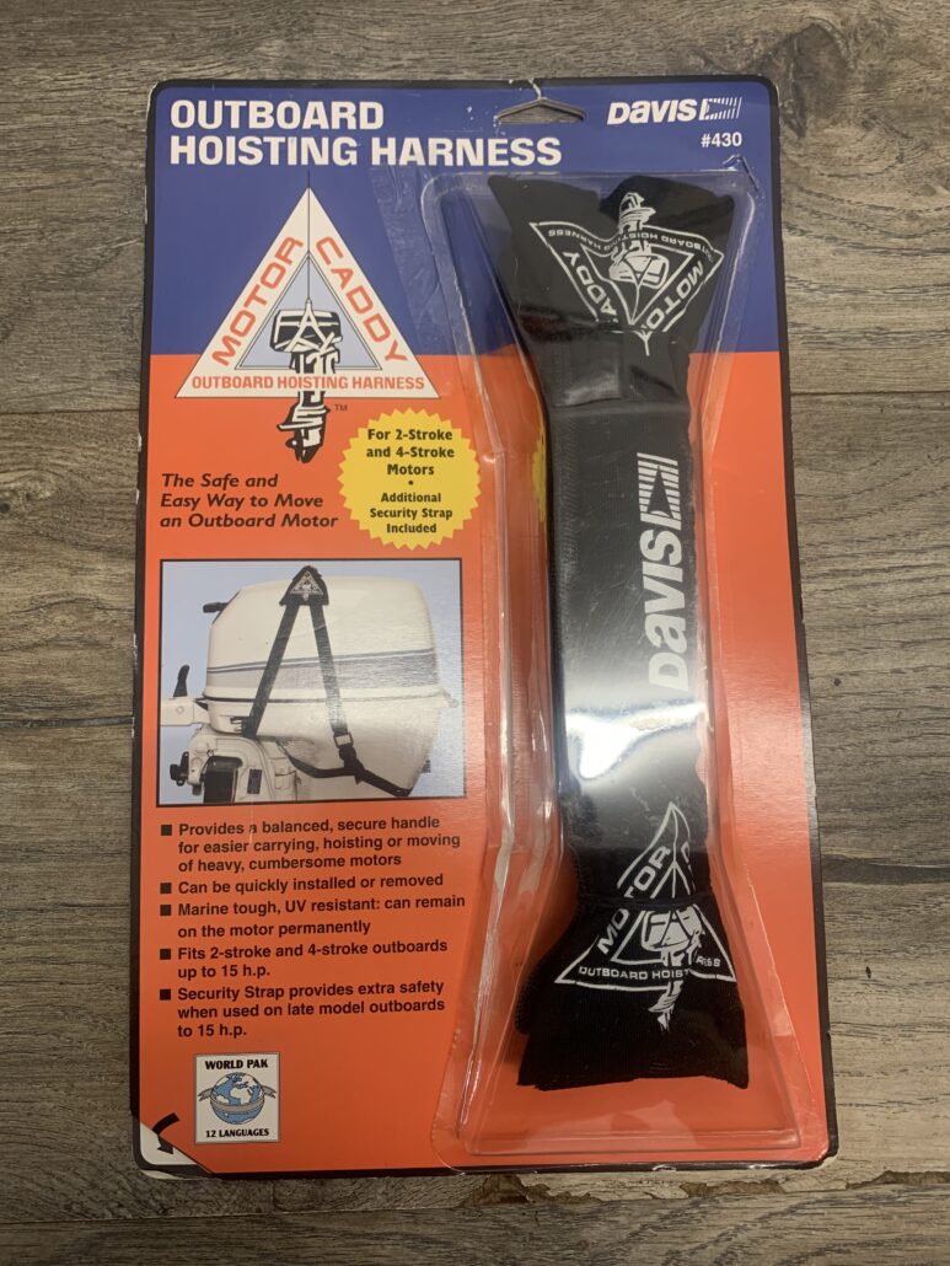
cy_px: 633
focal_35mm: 26
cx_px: 475
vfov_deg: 67.3
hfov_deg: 53.1
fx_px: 951
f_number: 1.8
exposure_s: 1/50
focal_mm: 4.25
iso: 125
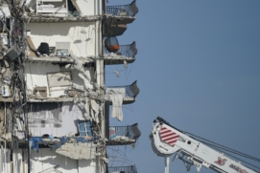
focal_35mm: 680
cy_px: 55
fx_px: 4914
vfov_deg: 2.0
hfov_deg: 3.0
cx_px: 16
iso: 250
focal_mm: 300
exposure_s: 1/3200
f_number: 5.6
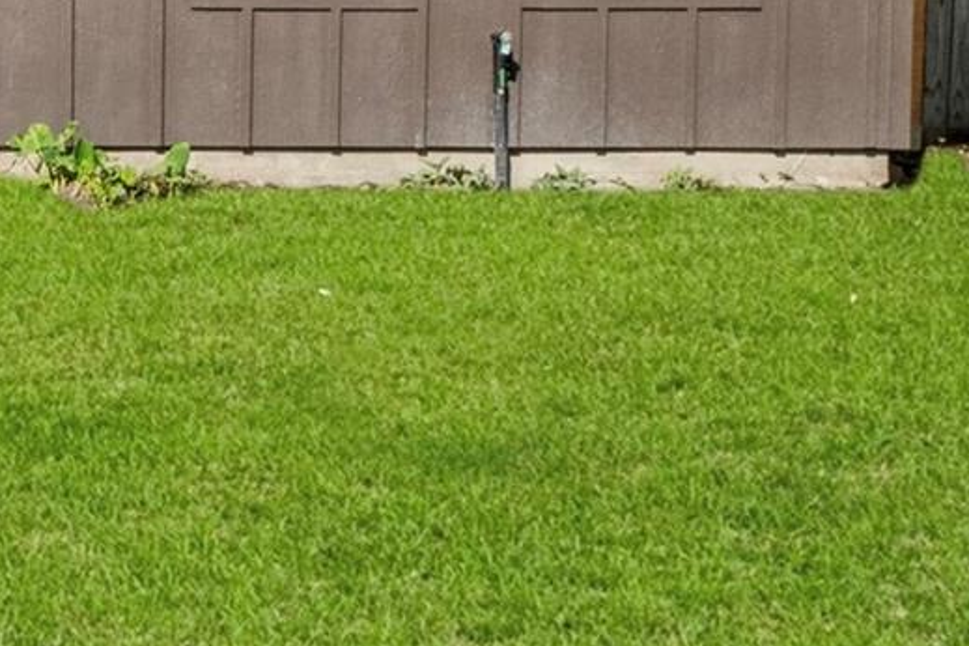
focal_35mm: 75
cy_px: 72
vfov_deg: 17.9
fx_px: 2019
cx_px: -314
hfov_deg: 23.6
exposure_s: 1/250
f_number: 9
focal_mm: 19
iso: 800
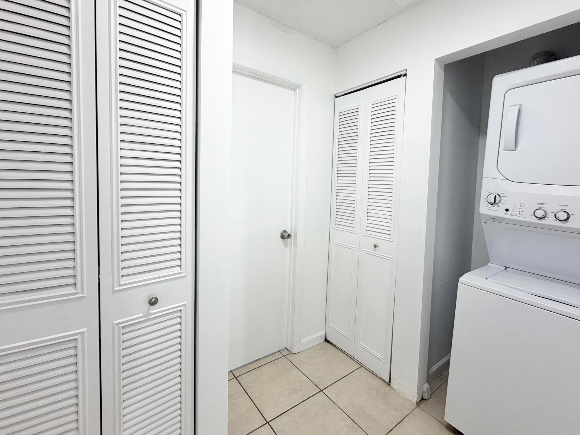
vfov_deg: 77.9
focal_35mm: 16
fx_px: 268
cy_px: 196
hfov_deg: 94.5
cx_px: 284
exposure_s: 1/120
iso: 125
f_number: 2.2
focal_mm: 2.22
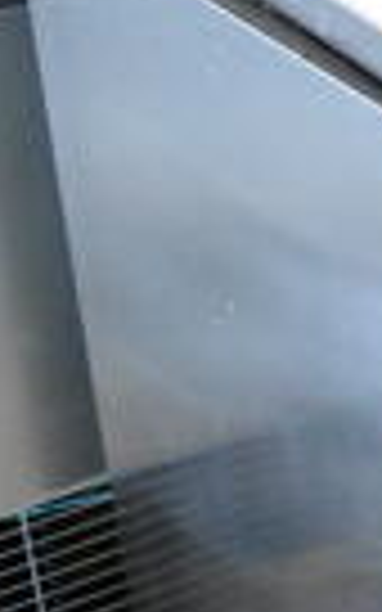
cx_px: 1173
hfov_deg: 8.1
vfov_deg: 15.2
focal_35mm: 137
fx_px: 2282
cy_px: 198
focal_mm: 20
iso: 6400
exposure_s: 1/160
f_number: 6.3
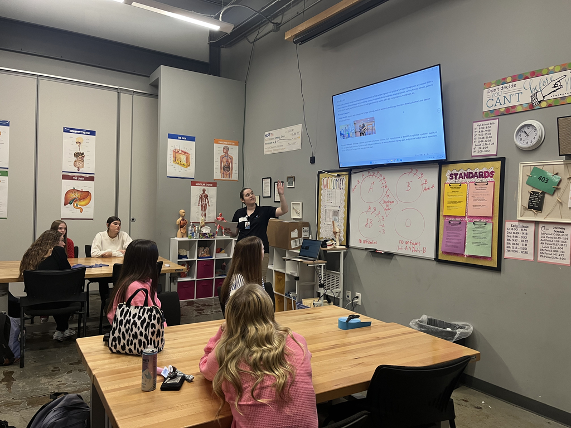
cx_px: 286
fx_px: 429
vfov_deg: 53.1
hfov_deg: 67.3
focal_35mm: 26
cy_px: 214
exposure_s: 1/60
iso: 160
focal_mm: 5.1
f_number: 1.6
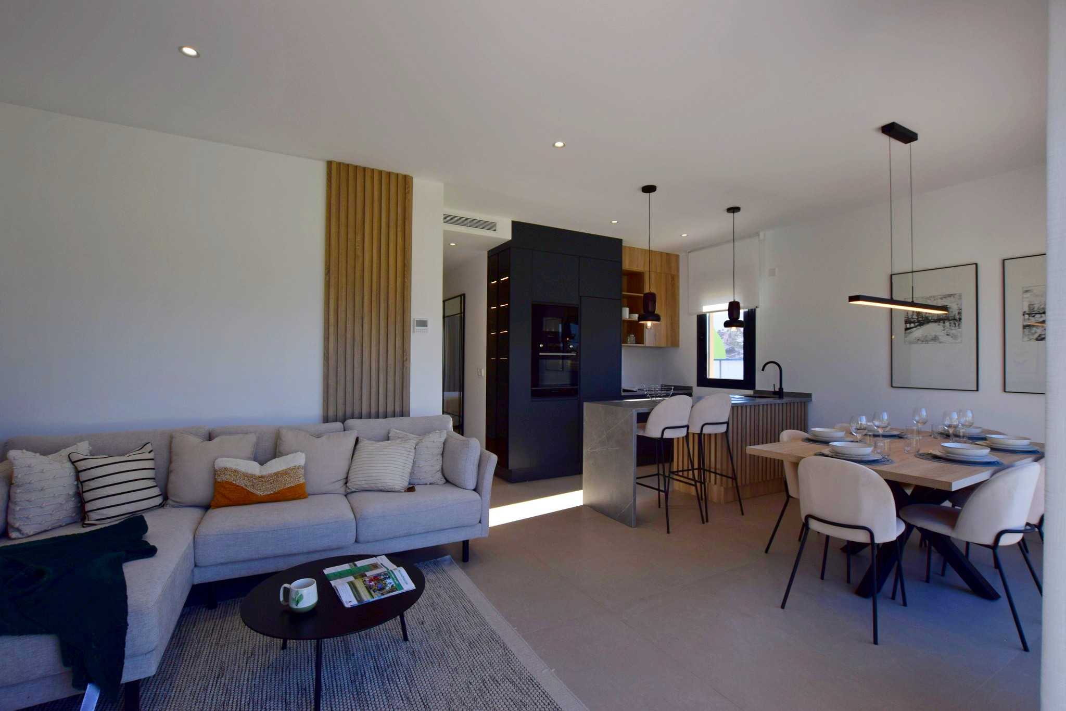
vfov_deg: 77.3
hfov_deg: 100.4
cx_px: 533
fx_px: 444
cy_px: 356
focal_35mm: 15
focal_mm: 10
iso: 400
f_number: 8
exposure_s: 1/250
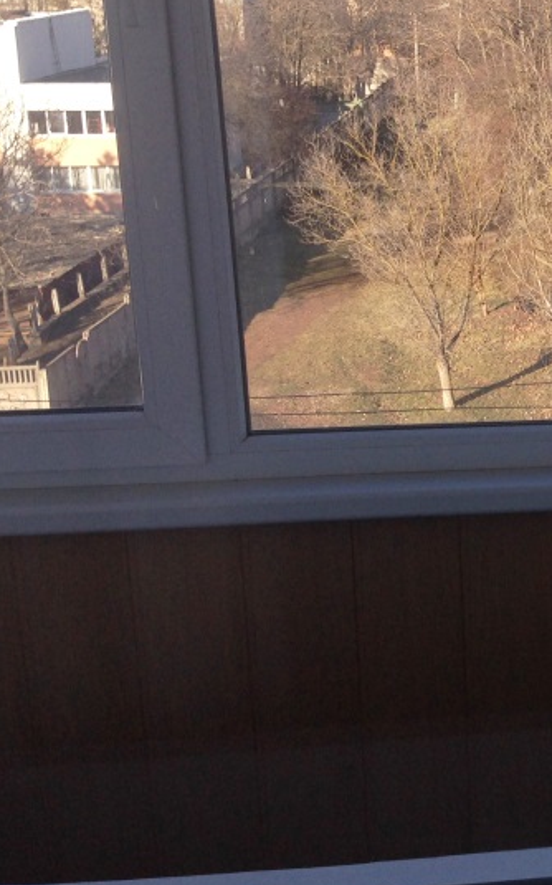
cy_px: 324
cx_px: 818
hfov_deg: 17.5
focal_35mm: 67
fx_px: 1614
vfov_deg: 30.5
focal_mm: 4.12
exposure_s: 1/459
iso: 50
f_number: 2.4
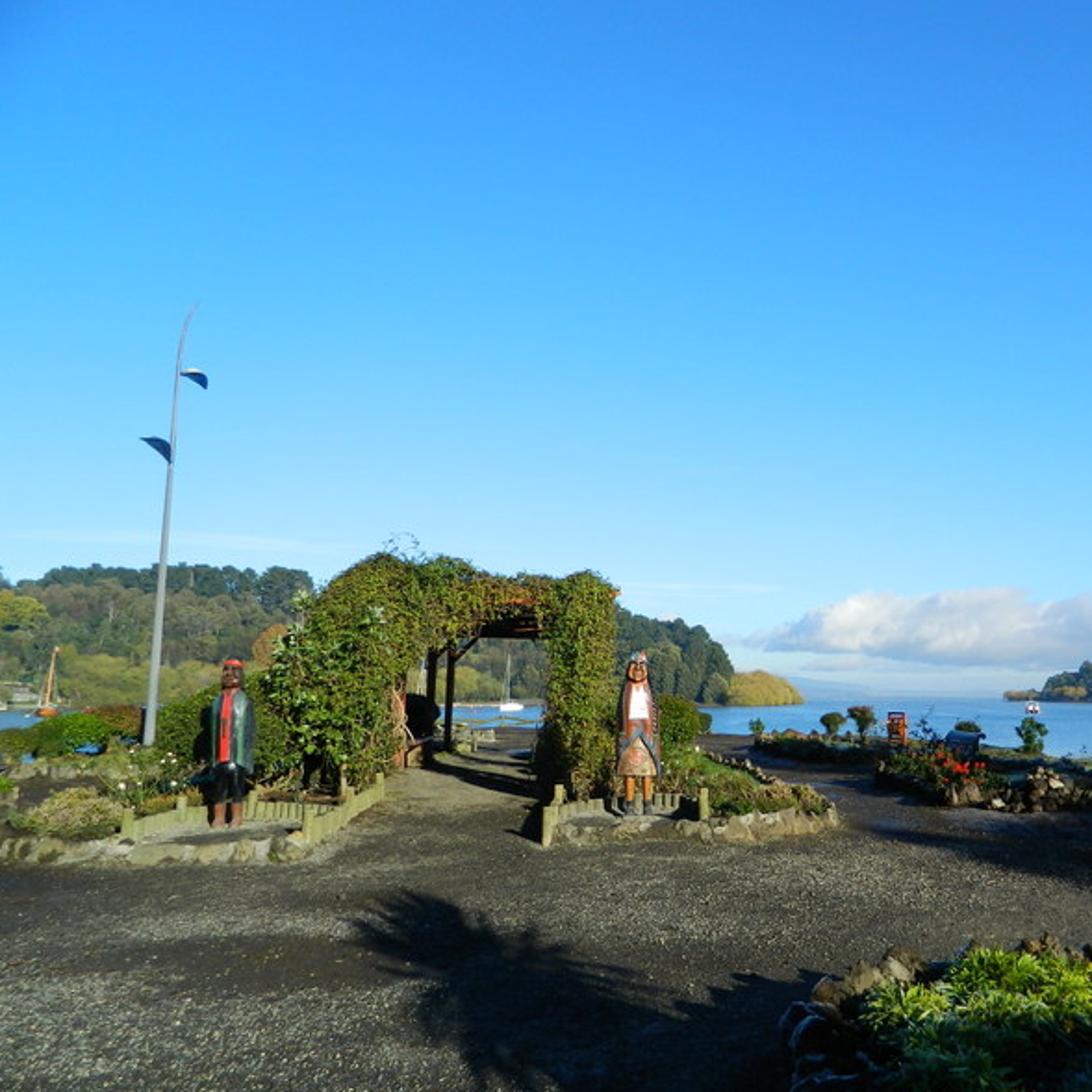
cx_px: 729
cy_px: 545
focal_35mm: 30
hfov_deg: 53.0
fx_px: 1071
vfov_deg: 54.0
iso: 80
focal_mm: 4.5
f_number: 3.1
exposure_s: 1/800
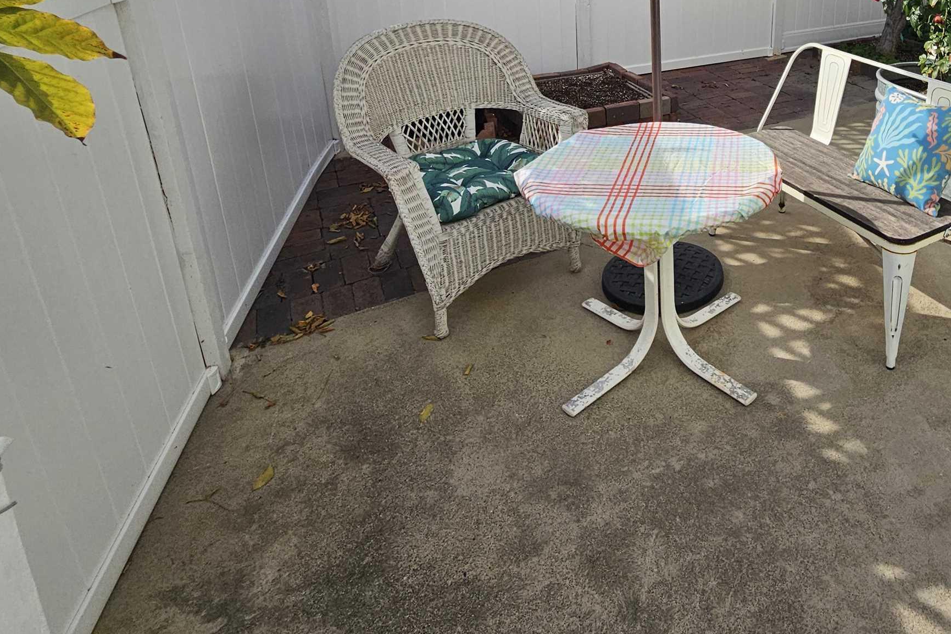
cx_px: 742
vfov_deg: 48.4
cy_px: 81
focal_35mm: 24
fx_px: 634
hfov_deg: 67.7
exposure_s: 1/1930
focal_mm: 2.2
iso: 50
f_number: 2.2
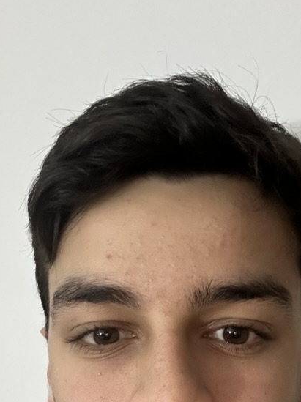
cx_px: 171
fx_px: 650
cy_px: 362
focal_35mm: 56
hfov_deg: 26.0
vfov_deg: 32.6
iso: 500
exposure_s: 1/25
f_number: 1.9
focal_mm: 2.69
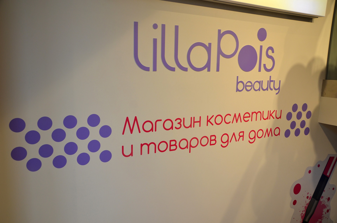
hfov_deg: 57.3
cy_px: 112
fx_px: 308
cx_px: 168
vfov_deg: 39.8
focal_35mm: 33
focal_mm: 22
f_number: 5
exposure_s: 1/100
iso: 400
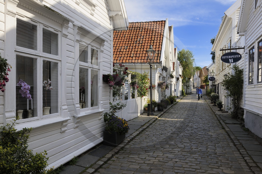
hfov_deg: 65.5
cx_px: 131
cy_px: 87
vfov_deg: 46.3
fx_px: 204
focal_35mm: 28
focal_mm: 28
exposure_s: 1/125
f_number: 16
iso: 200
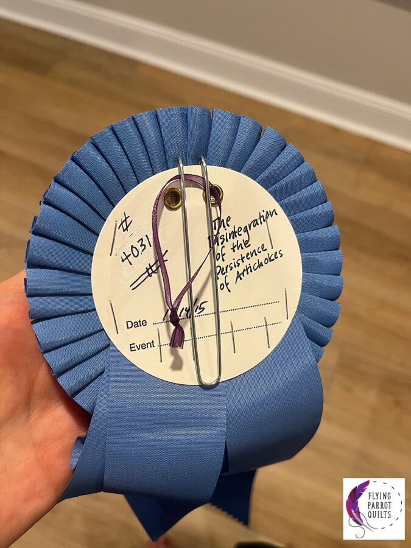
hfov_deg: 53.1
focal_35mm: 26
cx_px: 206
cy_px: 274
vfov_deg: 67.3
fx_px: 412
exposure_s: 1/60
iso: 200
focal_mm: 5.1
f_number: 1.6
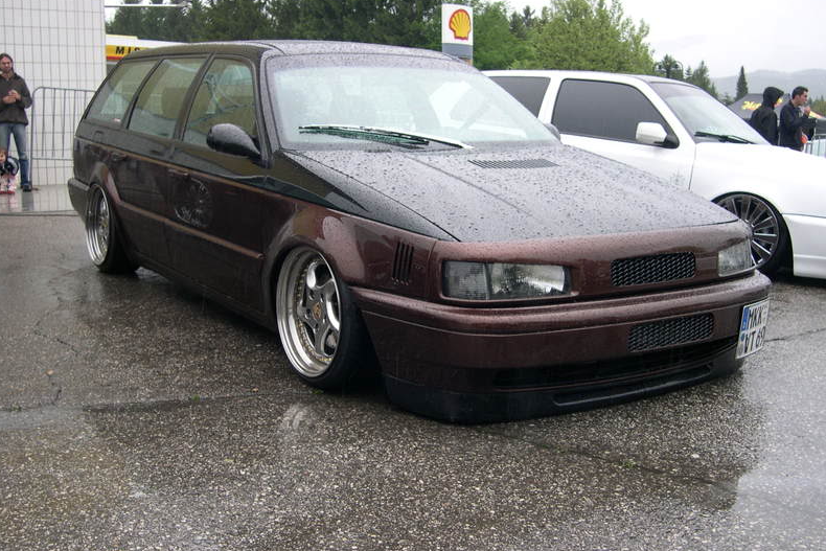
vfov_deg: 33.4
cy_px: 290
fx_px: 918
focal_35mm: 40
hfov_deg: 48.4
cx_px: 409
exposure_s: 1/124
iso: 100
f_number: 2.8
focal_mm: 8
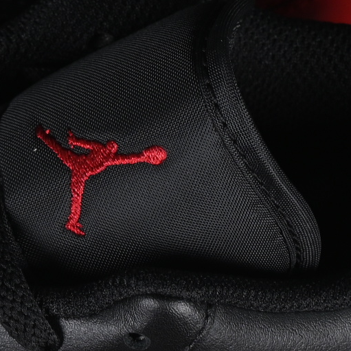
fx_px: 3981
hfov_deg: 5.0
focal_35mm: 347
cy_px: 131
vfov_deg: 5.0
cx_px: -115
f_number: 6.3
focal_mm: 50
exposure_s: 1/60
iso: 160
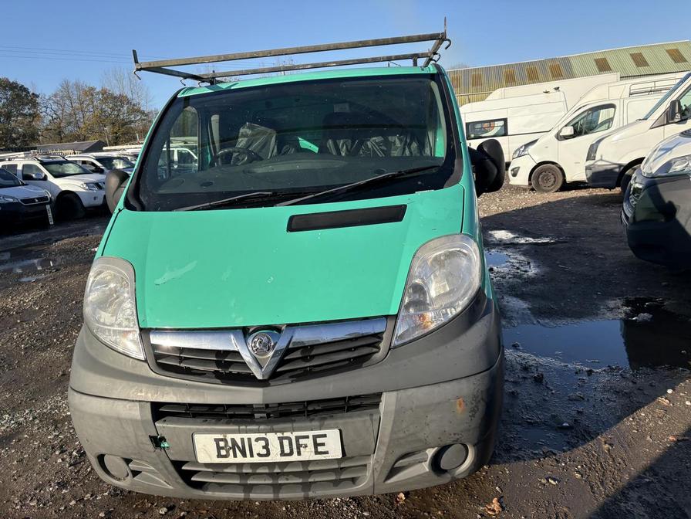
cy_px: 260
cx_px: 346
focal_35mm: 26
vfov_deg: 53.1
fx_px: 519
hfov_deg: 67.3
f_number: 1.6
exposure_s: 1/2283
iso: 50
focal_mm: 5.96
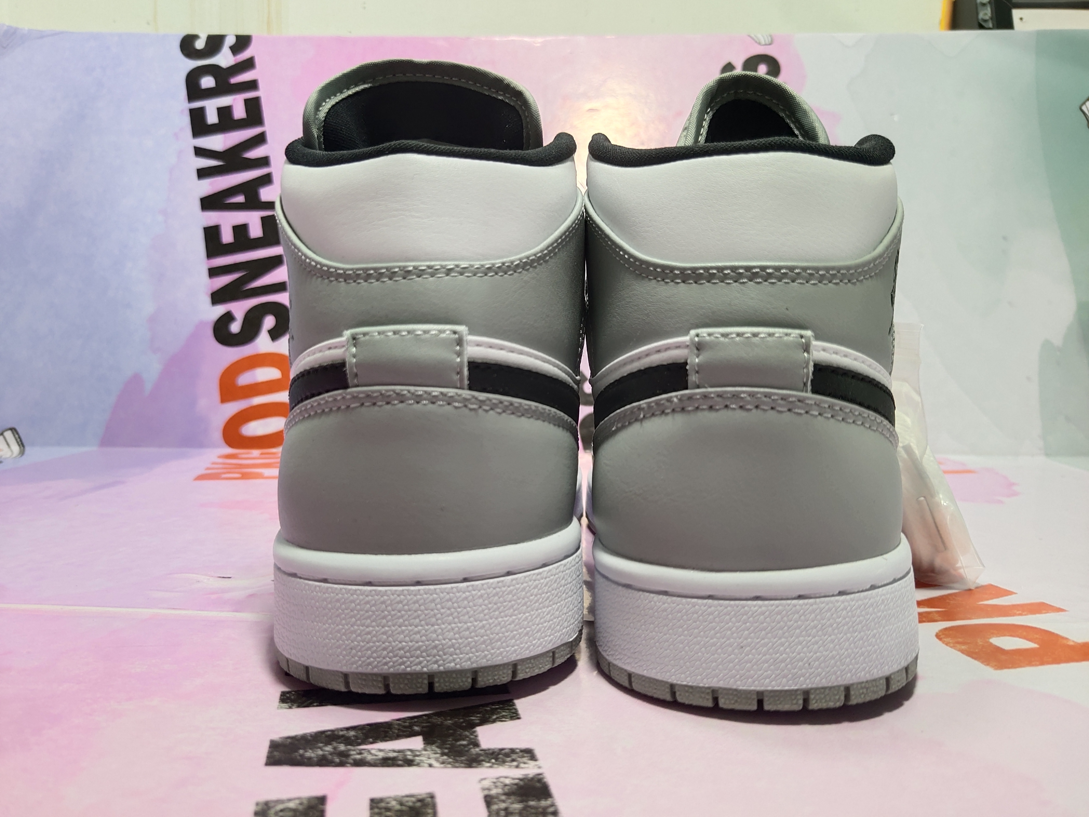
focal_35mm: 30
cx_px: 544
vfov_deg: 46.8
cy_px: 408
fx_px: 944
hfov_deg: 60.0
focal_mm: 4.35
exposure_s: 1/1338
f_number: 1.79
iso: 50
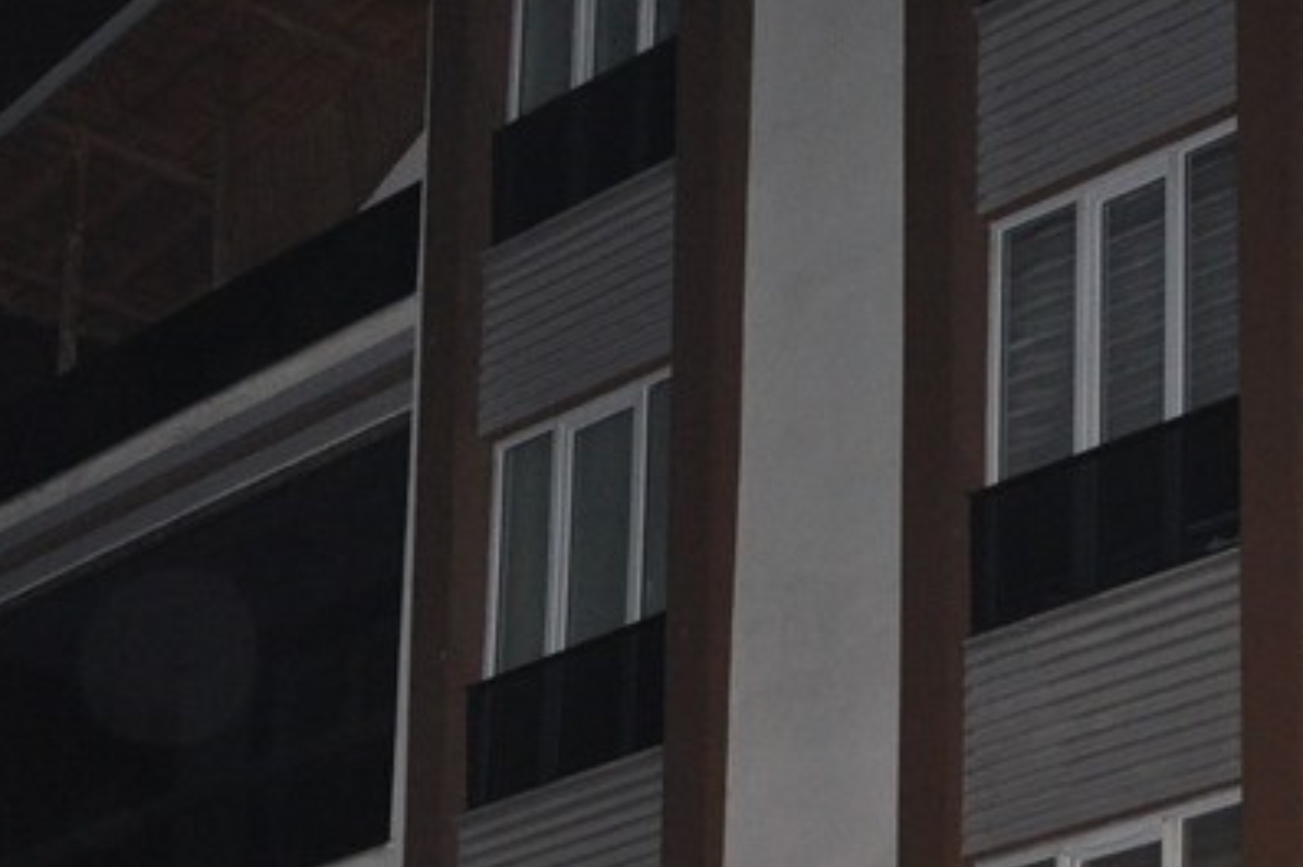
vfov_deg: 11.2
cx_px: 1139
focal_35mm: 116
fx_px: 4195
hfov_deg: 17.4
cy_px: 1373
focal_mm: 24
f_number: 3.8
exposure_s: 1/60
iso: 800
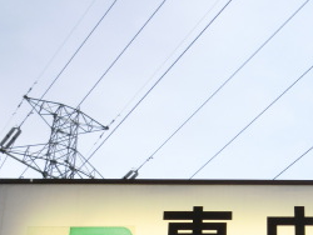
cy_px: 266
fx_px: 1041
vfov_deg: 12.6
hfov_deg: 16.8
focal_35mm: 115
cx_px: 304
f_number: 4.4
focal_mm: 8
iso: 250
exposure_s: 1/125
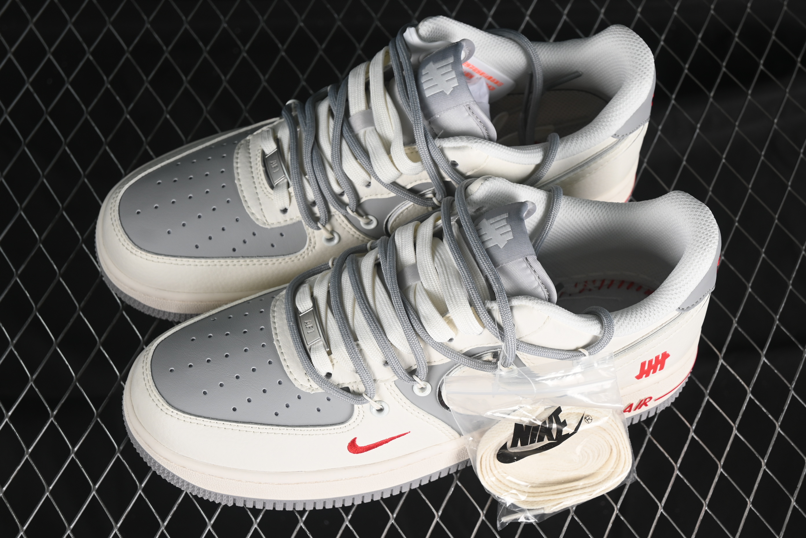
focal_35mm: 75
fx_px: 1679
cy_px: 269
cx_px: 403
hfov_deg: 27.0
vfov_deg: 18.2
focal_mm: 50
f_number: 7.1
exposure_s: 1/60
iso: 160
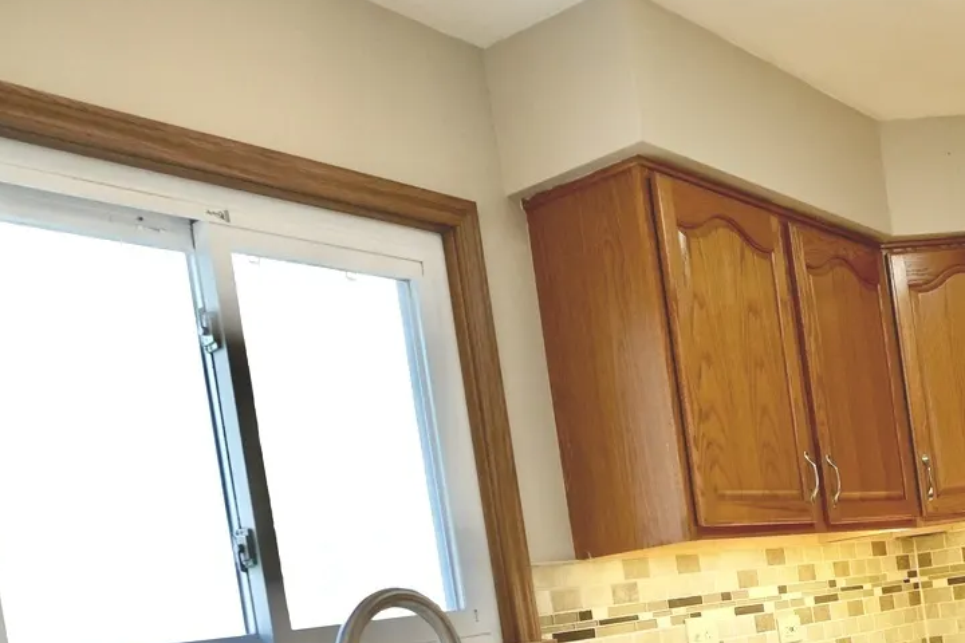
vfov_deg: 27.6
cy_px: 687
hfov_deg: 42.1
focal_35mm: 45
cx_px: 743
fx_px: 1206
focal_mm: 20
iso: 1600
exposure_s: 1/160
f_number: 3.5
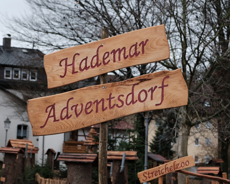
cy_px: 113
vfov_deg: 14.8
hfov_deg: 18.5
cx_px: 115
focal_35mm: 104
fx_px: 708
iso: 400
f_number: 4
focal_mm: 48.4
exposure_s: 1/110
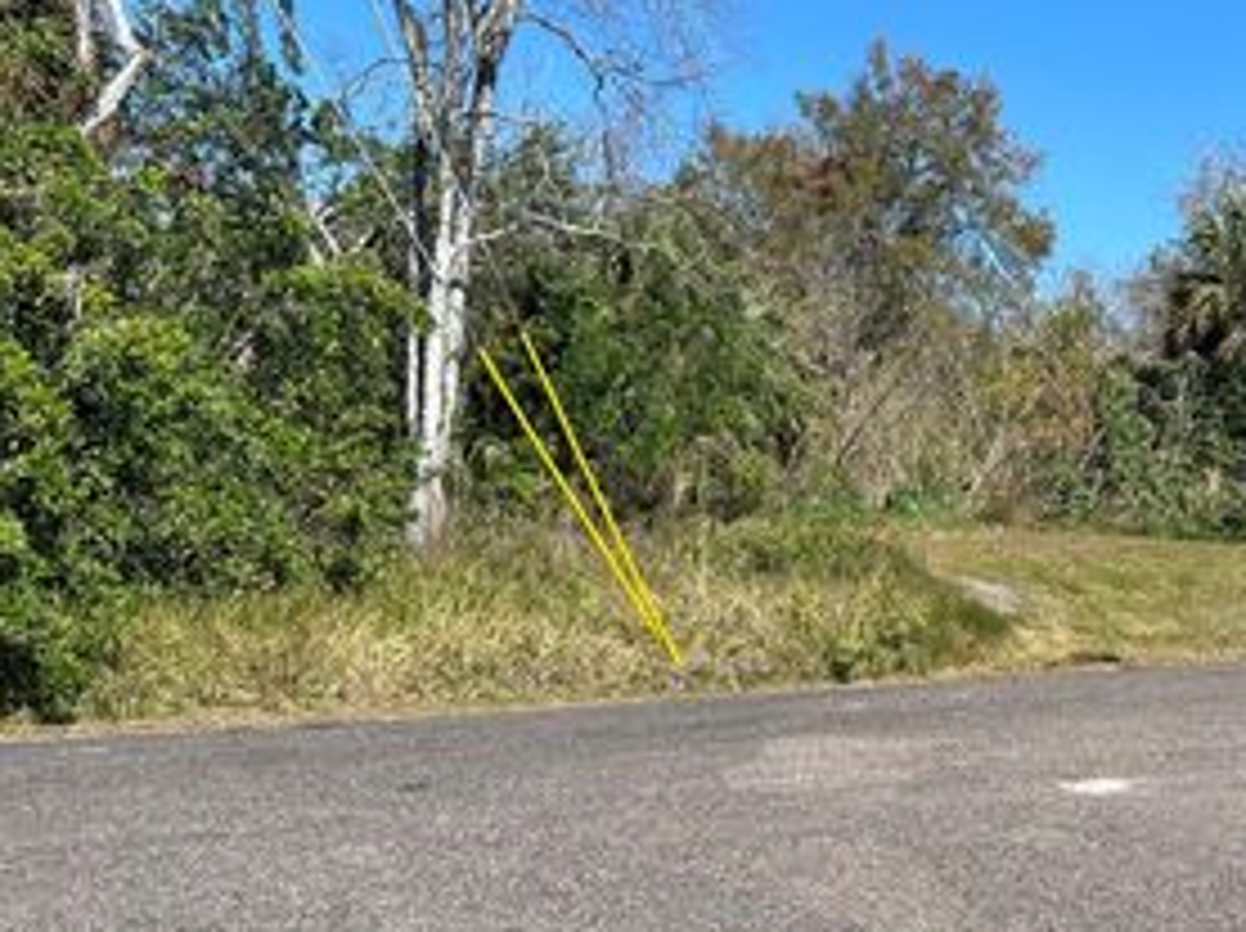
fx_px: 1690
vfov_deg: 30.8
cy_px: 538
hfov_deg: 37.8
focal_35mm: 47
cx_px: 1120
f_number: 1.5
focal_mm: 5.7
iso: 50
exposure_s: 1/3356
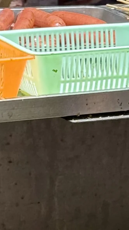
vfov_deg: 16.2
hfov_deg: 9.4
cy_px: 264
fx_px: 778
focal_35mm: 128
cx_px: 17
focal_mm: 6.76
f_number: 1.78
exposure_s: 1/100
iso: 50
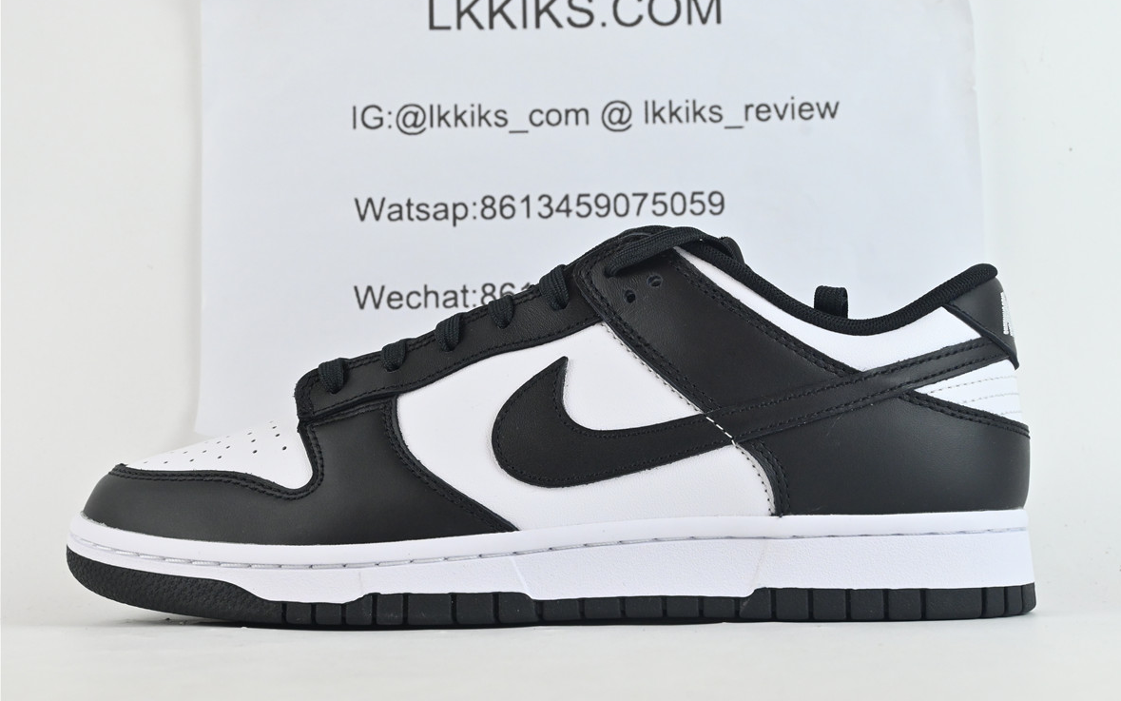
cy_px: 351
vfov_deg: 23.1
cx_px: 570
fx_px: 1711
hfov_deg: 36.3
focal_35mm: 56
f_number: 9
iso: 1250
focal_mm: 36
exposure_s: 1/125
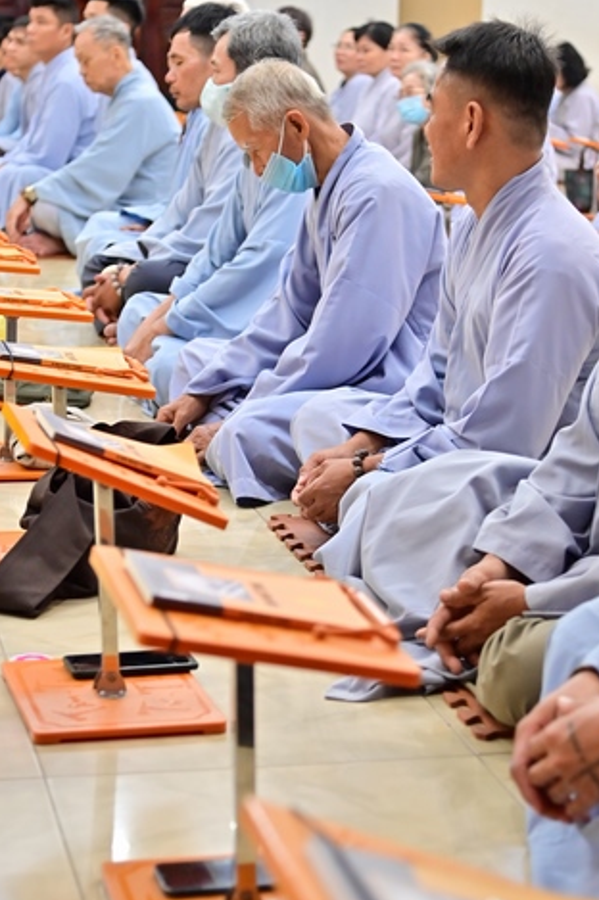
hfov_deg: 15.9
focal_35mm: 86
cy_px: 524
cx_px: 302
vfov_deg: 23.6
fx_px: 2149
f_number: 4
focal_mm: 62
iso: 1600
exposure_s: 1/50
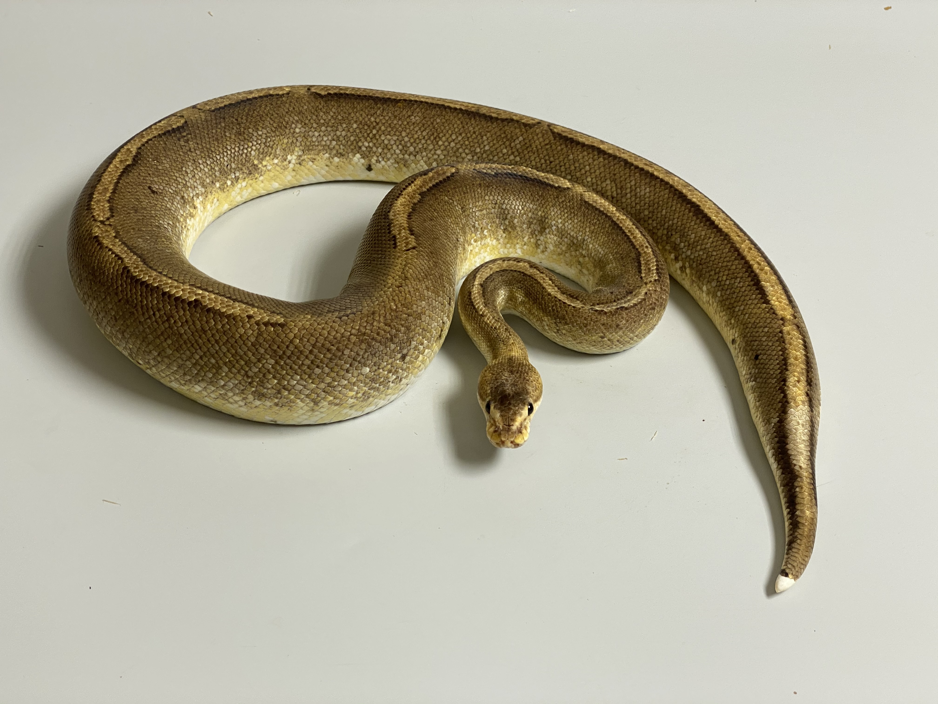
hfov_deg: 36.8
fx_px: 1409
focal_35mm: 52
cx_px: 469
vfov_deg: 28.0
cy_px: 352
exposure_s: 1/100
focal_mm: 6
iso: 50
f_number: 2
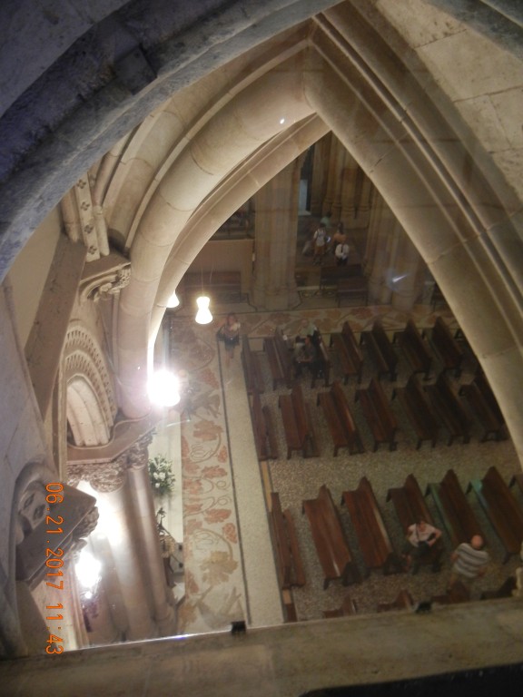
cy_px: 348
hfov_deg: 46.8
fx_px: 604
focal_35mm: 30
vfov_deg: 60.0
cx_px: 262
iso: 400
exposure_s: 1/3.9
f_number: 3.5
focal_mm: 5.4
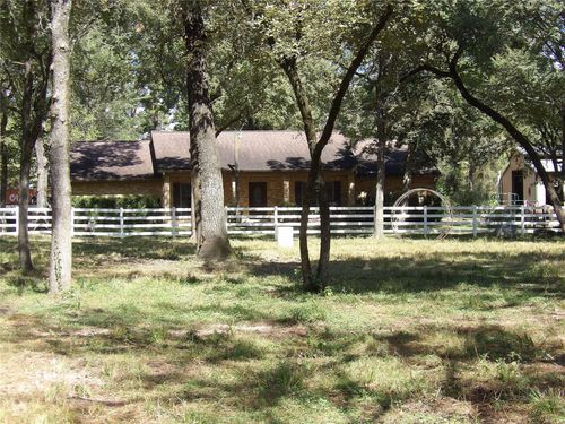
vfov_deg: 20.4
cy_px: 212
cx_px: 282
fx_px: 1175
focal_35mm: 72
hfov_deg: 27.0
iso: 100
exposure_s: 1/190
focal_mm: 13
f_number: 4.1
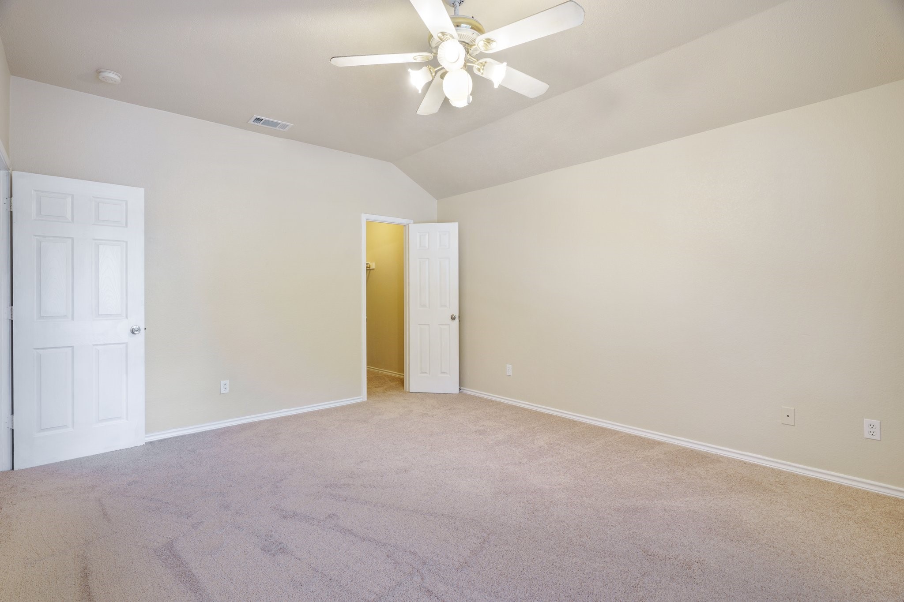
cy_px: 301
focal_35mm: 16
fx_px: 402
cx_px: 452
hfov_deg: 96.7
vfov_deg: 73.7
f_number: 7.1
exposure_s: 1/1.67
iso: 200
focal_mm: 16
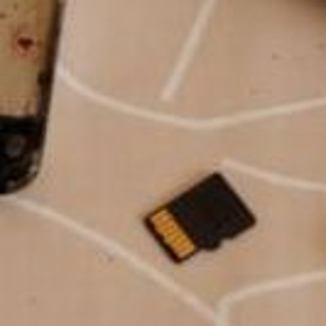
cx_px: -7
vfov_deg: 7.4
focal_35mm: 235
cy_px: -17
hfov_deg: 7.4
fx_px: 2506
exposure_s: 1/60
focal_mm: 35
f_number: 5.6
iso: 250
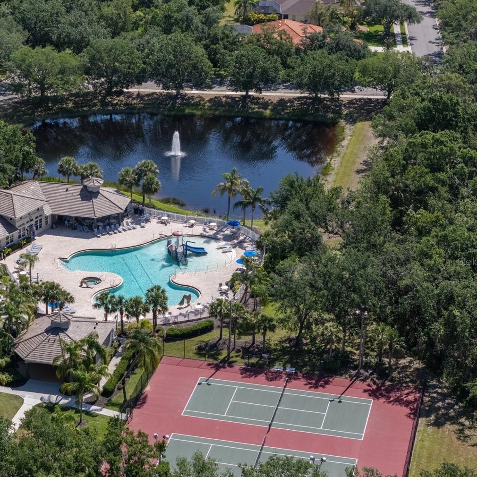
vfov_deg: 17.7
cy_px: 261
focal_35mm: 98
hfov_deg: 17.7
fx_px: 1528
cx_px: 125
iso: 100
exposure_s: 1/200
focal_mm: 19.35
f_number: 2.8
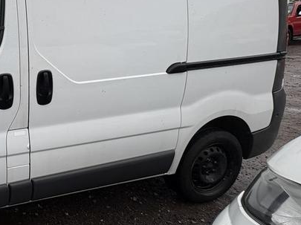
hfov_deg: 44.4
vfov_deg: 43.9
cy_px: 56
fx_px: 269
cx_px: -31
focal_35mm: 31
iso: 40
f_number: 2.2
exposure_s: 1/107
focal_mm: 2.22
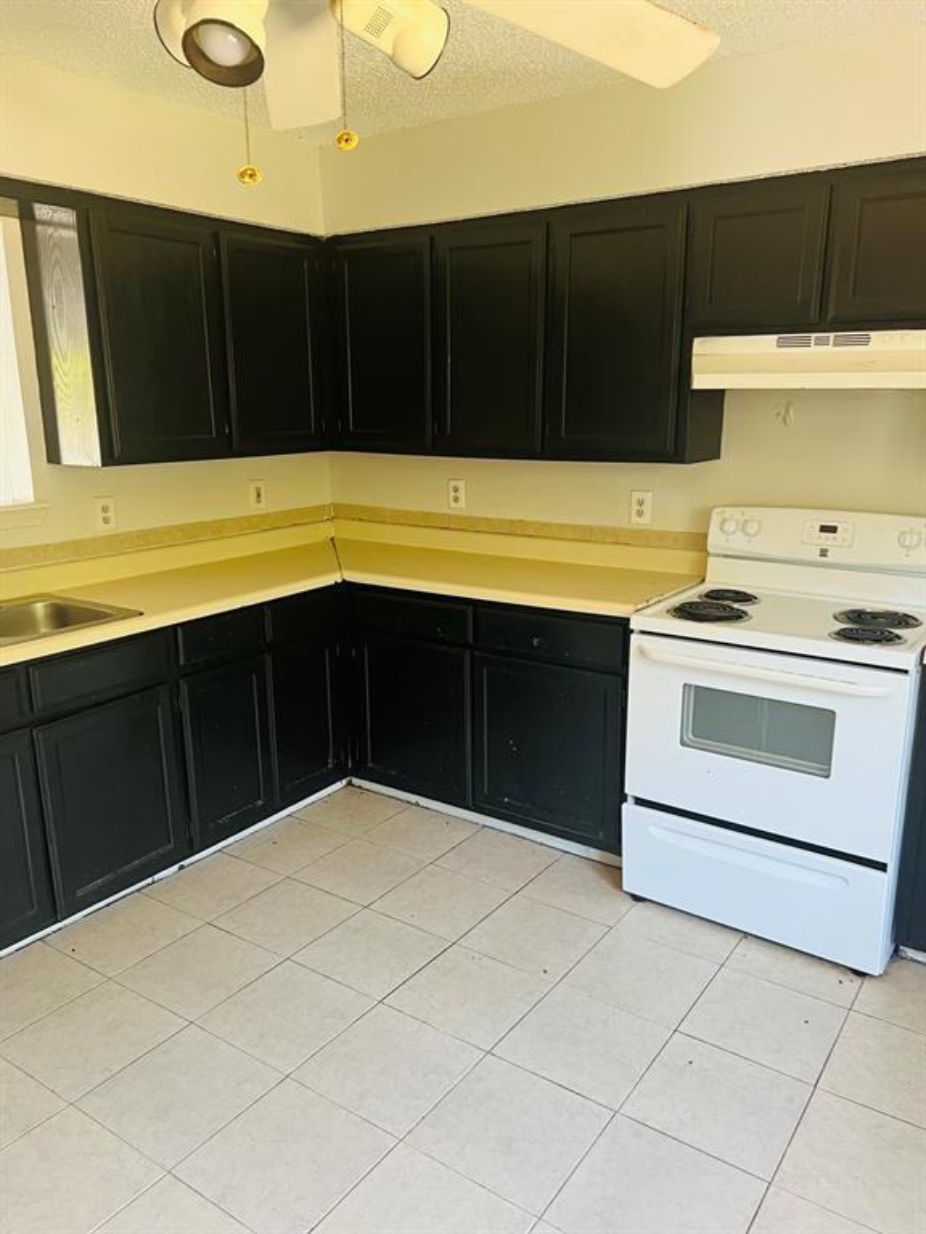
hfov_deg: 53.1
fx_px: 927
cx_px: 463
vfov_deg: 67.3
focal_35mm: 26
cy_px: 617
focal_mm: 5.7
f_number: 1.5
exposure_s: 1/60
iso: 200
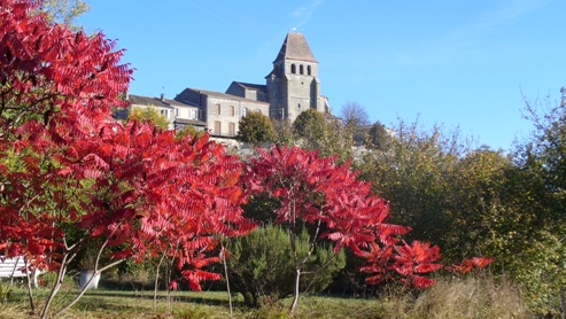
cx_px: 282
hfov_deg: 39.1
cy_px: 172
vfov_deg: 22.7
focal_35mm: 53
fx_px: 796
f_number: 6
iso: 80
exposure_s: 1/160
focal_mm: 7.9
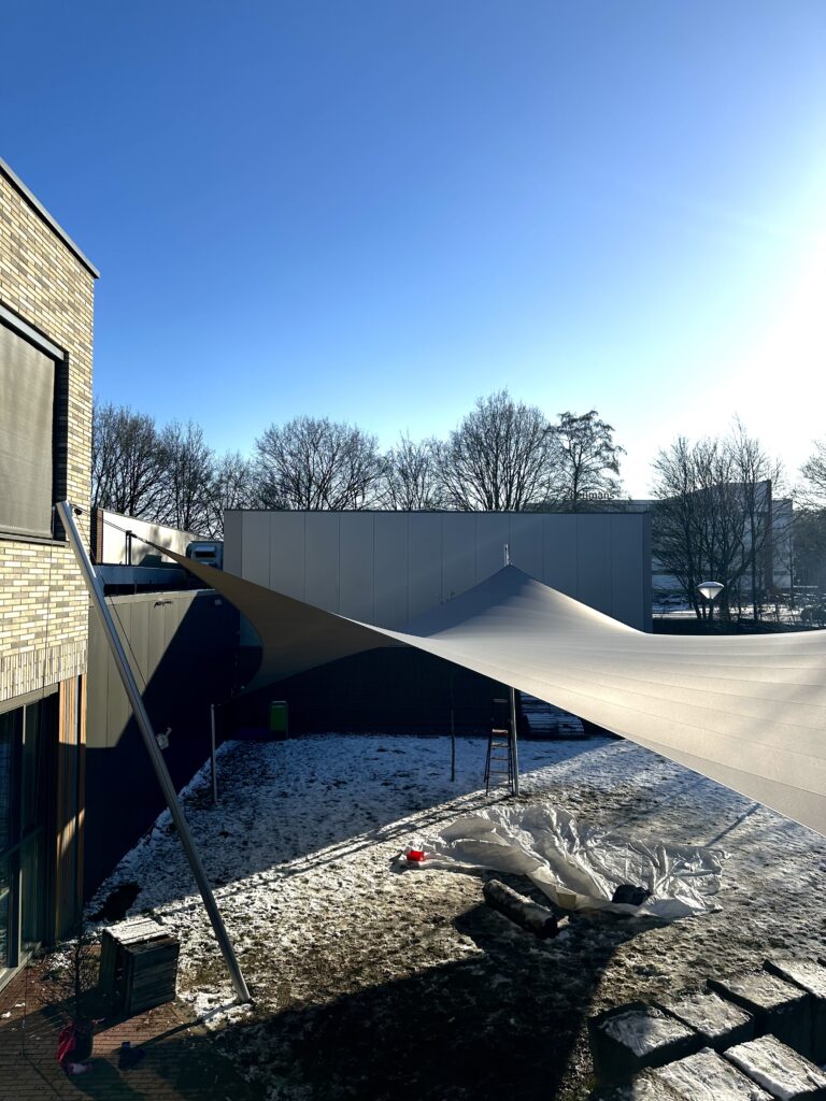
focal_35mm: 24
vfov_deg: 71.6
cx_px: 413
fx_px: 764
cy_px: 550
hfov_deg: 56.8
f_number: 1.78
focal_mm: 6.86
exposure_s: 1/6623
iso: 80
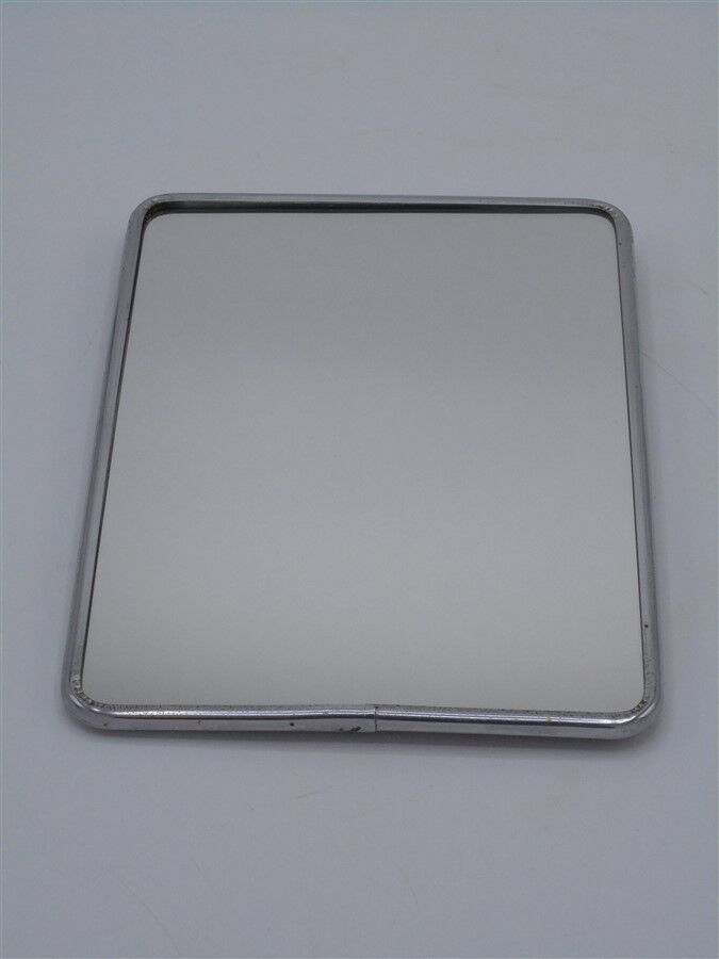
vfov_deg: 23.6
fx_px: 2299
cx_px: 360
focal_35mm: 83
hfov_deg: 17.8
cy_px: 480
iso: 100
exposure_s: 1/320
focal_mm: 14.9
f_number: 6.7
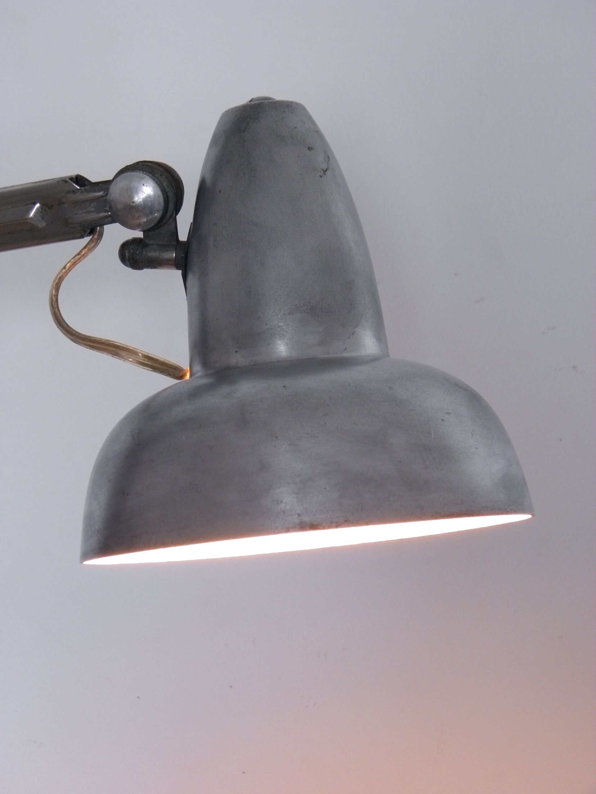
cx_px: 298
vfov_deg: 22.0
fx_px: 2043
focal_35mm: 89
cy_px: 397
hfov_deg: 16.6
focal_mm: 16
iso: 200
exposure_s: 1/25
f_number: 4.5
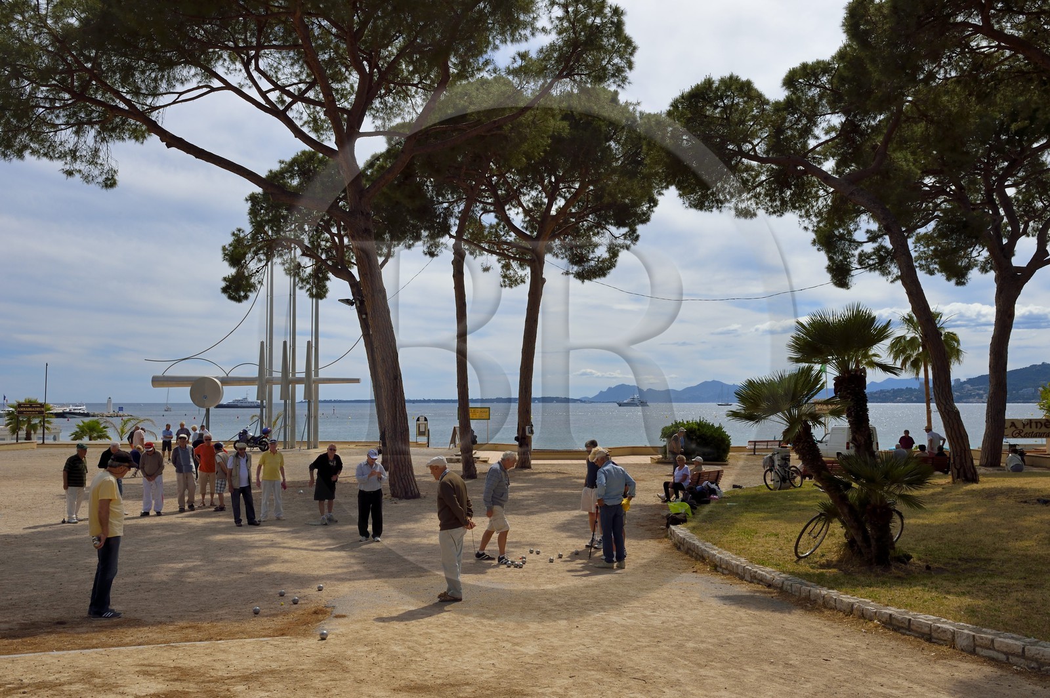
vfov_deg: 42.3
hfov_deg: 60.3
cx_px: 525
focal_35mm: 31
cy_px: 349
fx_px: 903
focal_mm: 31
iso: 200
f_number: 16
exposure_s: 1/250
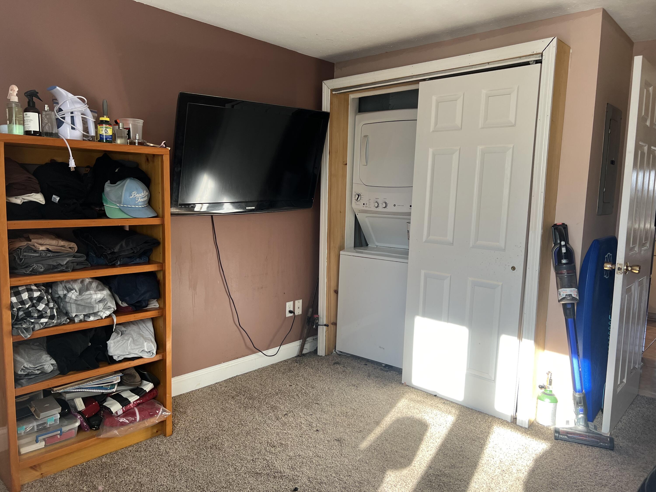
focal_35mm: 26
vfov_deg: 53.1
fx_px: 493
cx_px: 328
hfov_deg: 67.3
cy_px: 246
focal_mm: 5.7
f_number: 1.5
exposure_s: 1/121
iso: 80
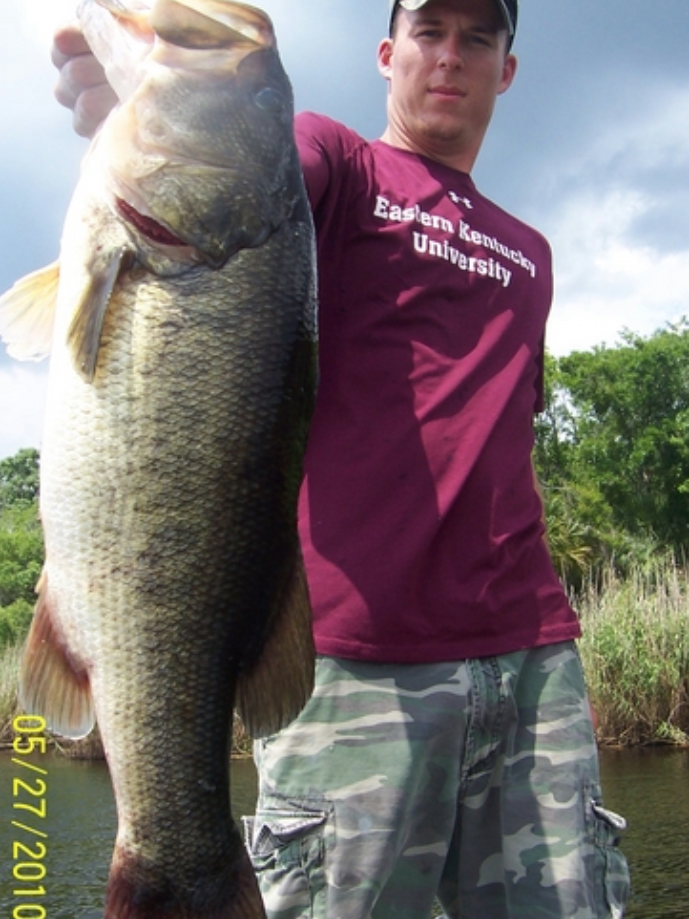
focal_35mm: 41
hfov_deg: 35.1
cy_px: 469
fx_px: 1088
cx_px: 315
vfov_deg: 45.8
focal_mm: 5.6
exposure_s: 1/350
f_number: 5.6
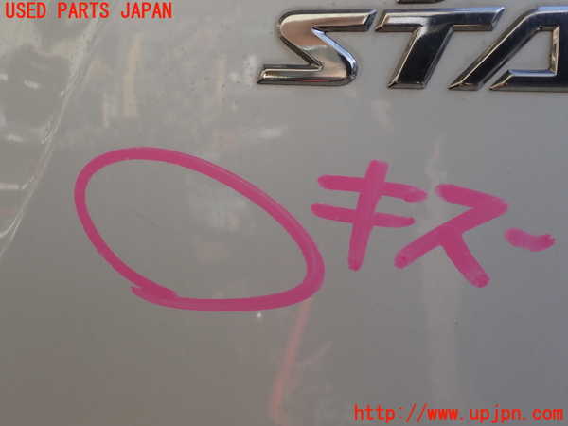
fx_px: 492
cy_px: 213
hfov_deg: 60.0
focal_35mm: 30
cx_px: 284
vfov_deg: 46.8
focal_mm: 5.4
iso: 100
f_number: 3.2
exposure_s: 1/400
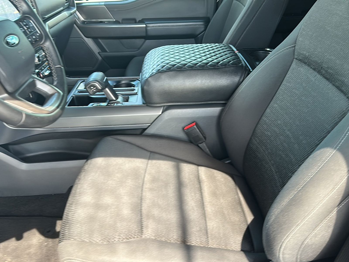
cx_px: 174
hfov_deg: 69.4
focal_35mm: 25
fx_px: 252
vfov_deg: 54.9
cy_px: 131
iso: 160
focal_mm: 6.86
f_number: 1.78
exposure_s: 1/40
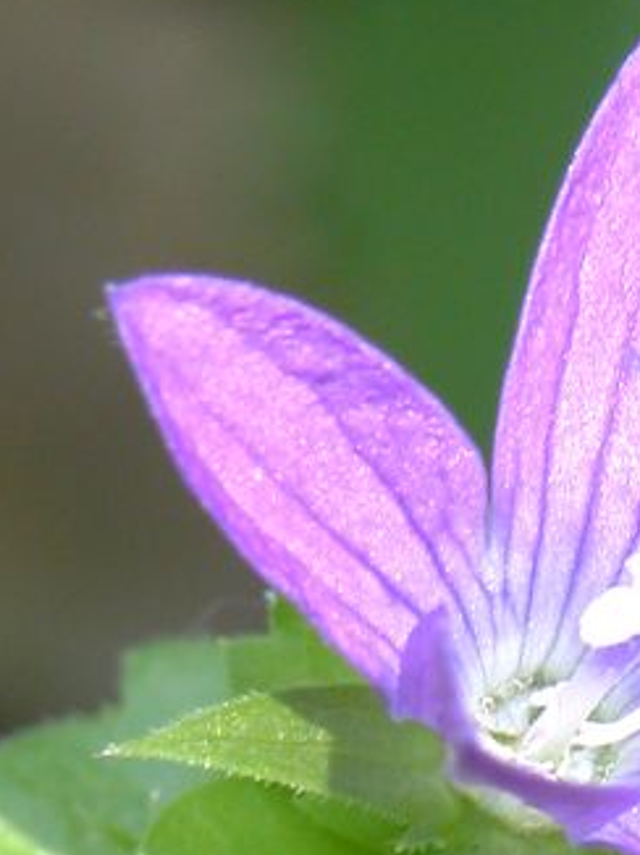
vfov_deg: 2.6
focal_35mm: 751
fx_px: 18538
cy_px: 1411
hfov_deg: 2.0
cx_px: 496
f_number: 7.1
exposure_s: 1/22.1
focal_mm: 48.5
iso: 100
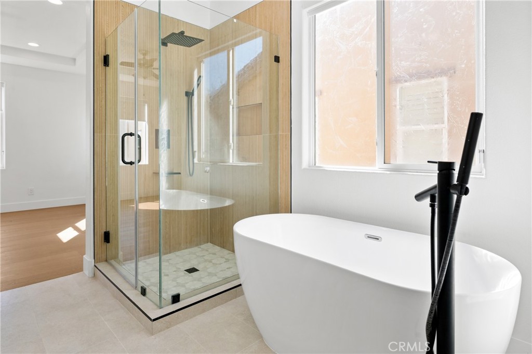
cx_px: 266
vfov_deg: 64.5
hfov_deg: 87.0
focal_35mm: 19
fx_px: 281
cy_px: 177
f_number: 8
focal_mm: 19
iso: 400
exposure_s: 1/125
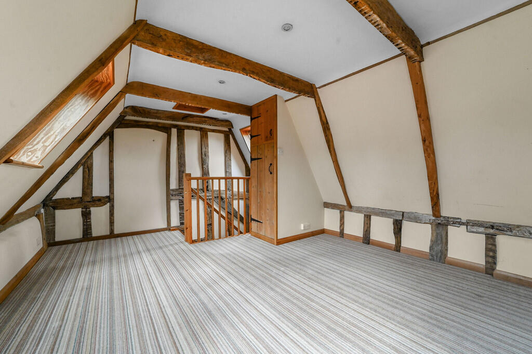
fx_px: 207
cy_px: 177
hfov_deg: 104.3
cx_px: 266
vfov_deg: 81.1
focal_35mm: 14
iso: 400
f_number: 8
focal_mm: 14
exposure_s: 1/5
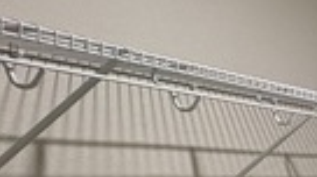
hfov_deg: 16.7
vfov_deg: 15.9
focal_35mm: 72
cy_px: 221
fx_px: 604
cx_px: 704
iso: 400
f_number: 2.2
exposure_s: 1/60
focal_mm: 2.22
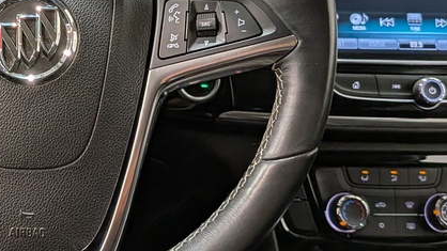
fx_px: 758
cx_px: 24
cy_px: 37
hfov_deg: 31.0
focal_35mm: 64
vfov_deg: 18.6
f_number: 1.7
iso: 177
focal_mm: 4.53
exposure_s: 1/100
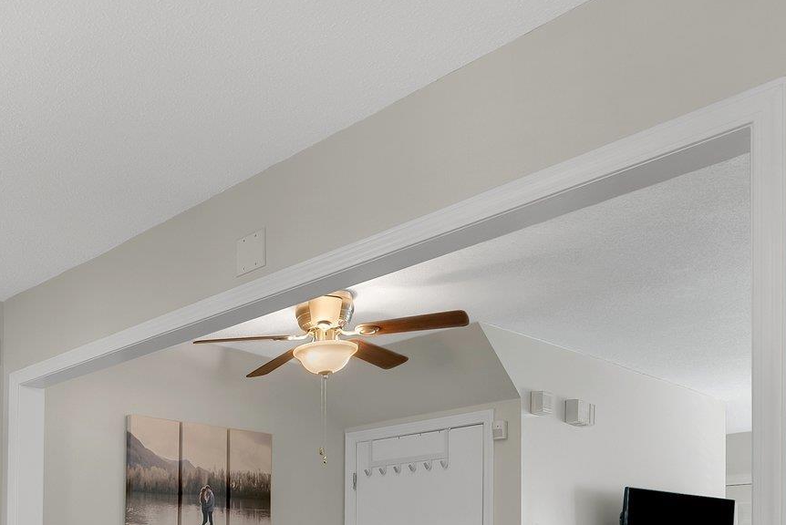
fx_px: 830
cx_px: 50
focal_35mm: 38
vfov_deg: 30.9
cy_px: 589
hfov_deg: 45.0
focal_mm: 16
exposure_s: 1/15
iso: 400
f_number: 8
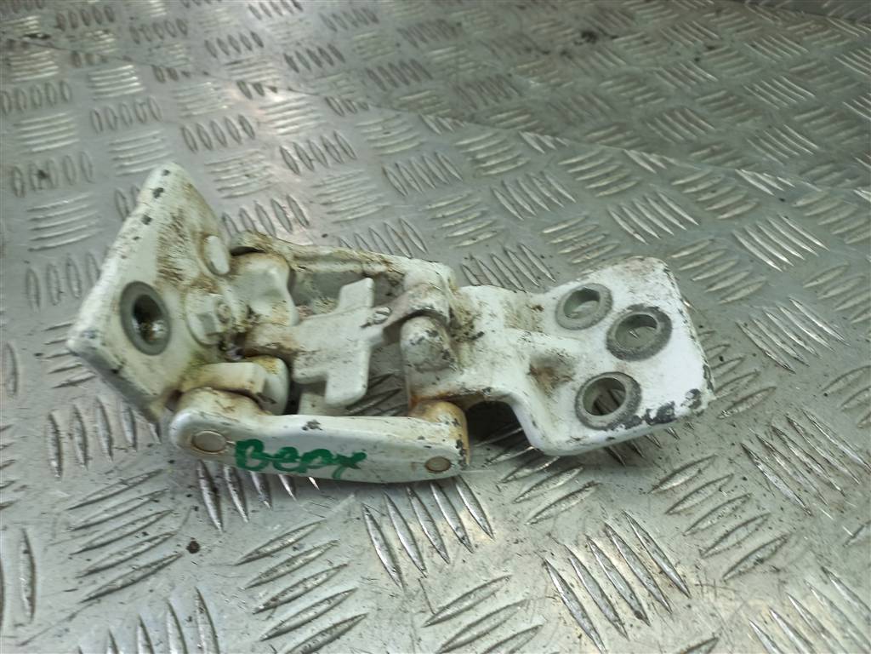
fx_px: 629
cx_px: 436
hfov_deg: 69.4
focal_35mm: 25
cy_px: 327
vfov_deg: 54.9
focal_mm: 4.6
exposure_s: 1/50
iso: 64
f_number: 1.8
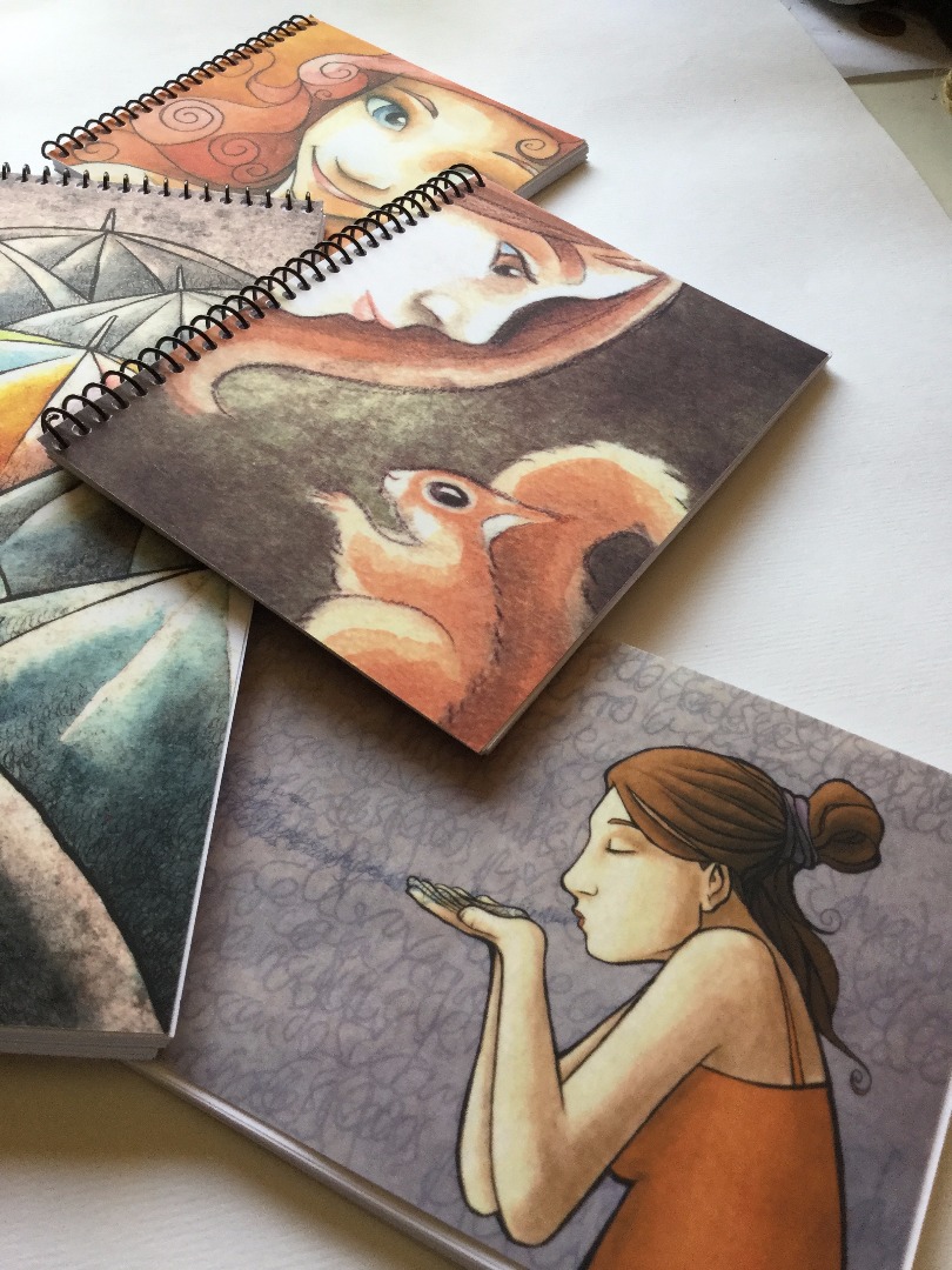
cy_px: 635
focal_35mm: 31
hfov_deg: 45.4
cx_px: 476
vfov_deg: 58.4
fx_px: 1137
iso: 25
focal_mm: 3.3
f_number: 2.4
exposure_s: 1/40
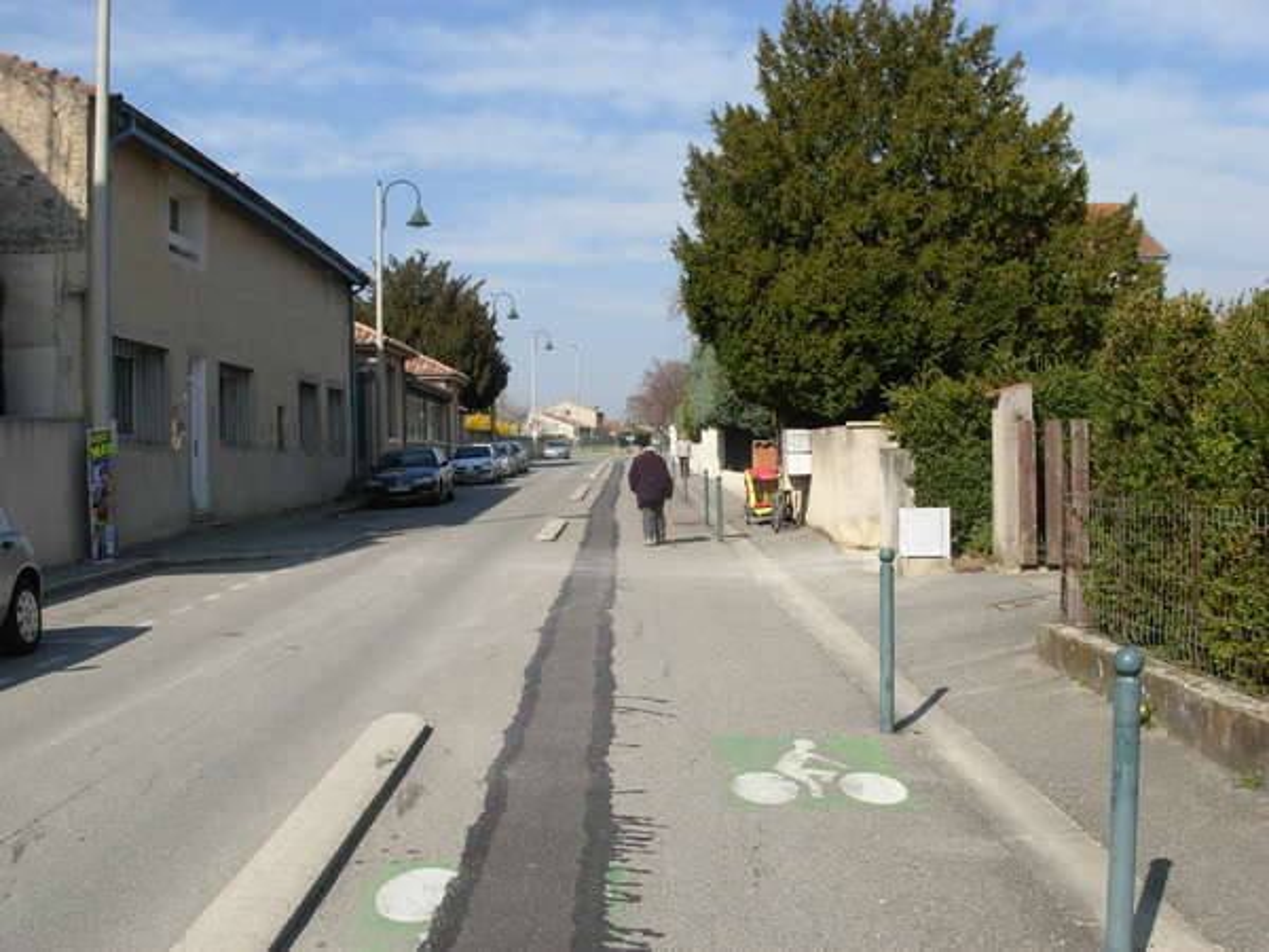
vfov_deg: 37.7
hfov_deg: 49.0
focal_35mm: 38
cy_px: 476
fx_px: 1393
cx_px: 634
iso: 79
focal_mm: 6.3
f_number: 4.9
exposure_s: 1/497
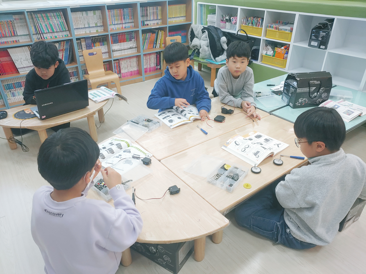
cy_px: 137
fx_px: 264
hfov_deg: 69.4
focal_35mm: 25
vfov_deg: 54.9
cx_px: 183
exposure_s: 1/120
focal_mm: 4.23
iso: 100
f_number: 1.5
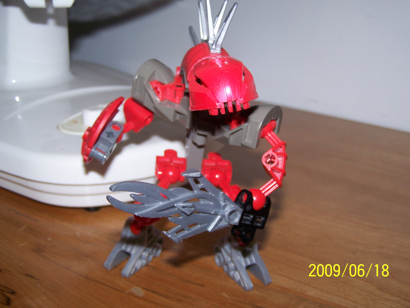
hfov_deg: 39.6
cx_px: 205
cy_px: 154
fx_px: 569
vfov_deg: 30.3
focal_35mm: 48
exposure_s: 1/60
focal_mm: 8
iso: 80
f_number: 3
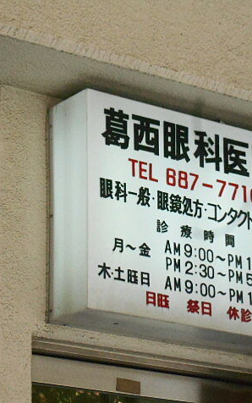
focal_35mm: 161
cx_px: 166
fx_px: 1767
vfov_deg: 13.0
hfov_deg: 8.2
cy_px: 201
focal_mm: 20.1
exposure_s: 1/250
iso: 800
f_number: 6
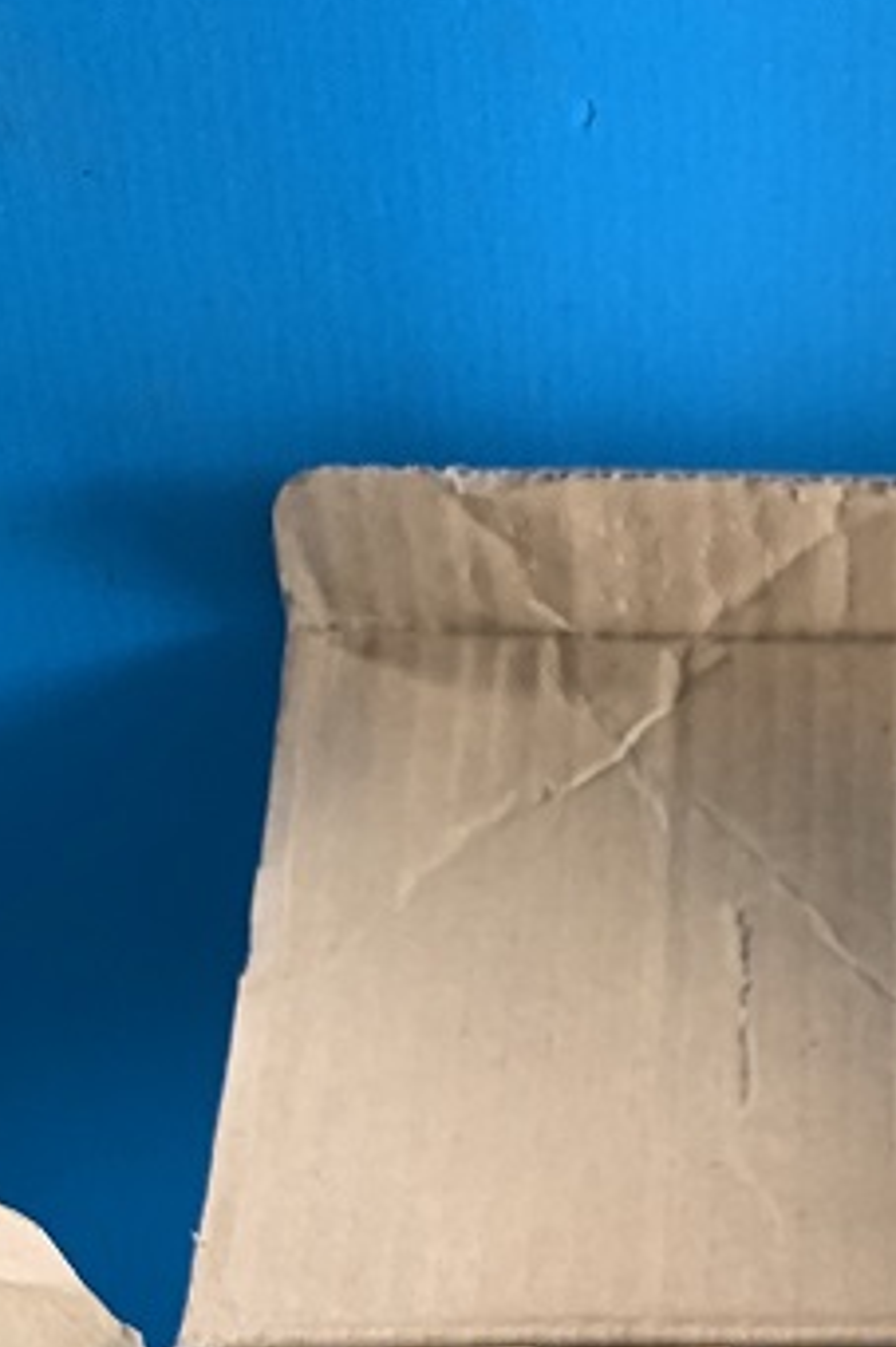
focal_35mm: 64
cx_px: 941
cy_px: 1531
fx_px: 2392
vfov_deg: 28.2
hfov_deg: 20.4
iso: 160
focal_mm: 4.25
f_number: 1.8
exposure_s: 1/60
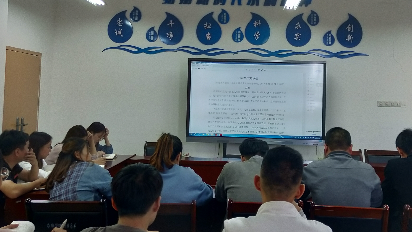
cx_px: 231
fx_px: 437
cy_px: 74
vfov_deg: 29.5
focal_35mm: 40
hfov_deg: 50.4
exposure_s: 1/50
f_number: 1.7
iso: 81
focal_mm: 4.28
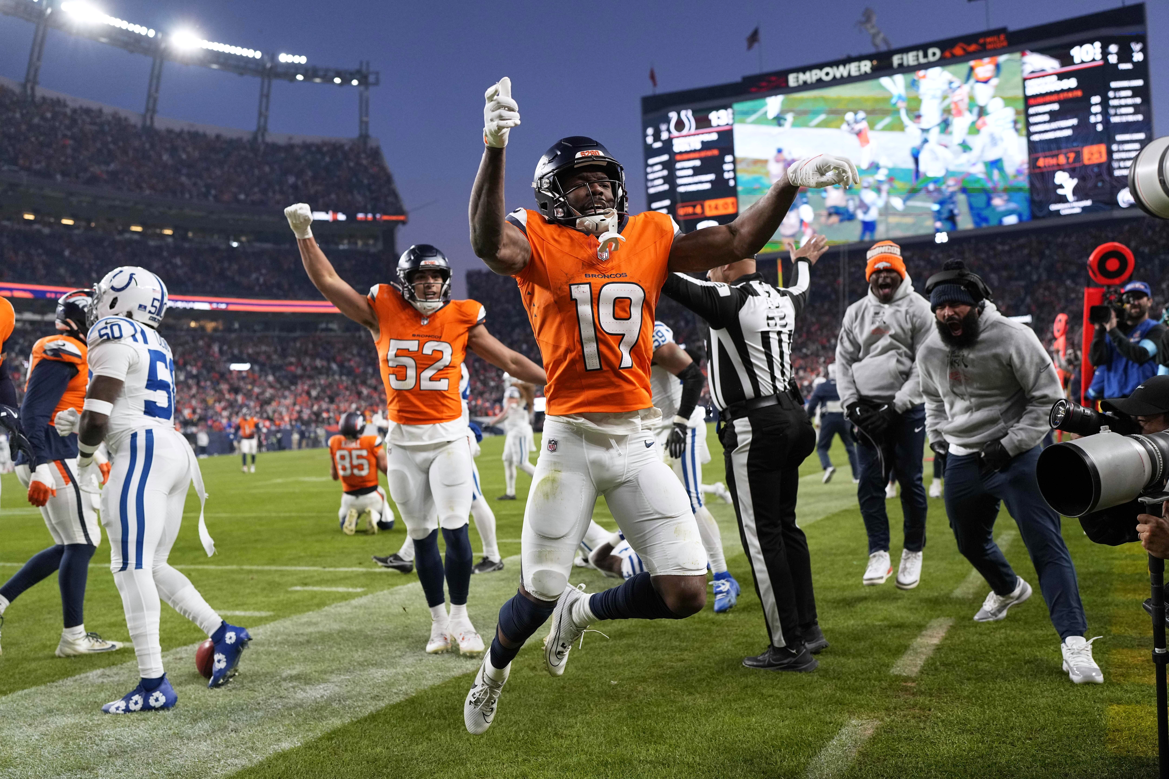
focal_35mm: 35
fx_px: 1136
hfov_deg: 54.4
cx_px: 584
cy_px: 390
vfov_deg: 37.9
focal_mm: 35
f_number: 2.8
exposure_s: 1/2000
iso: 2000
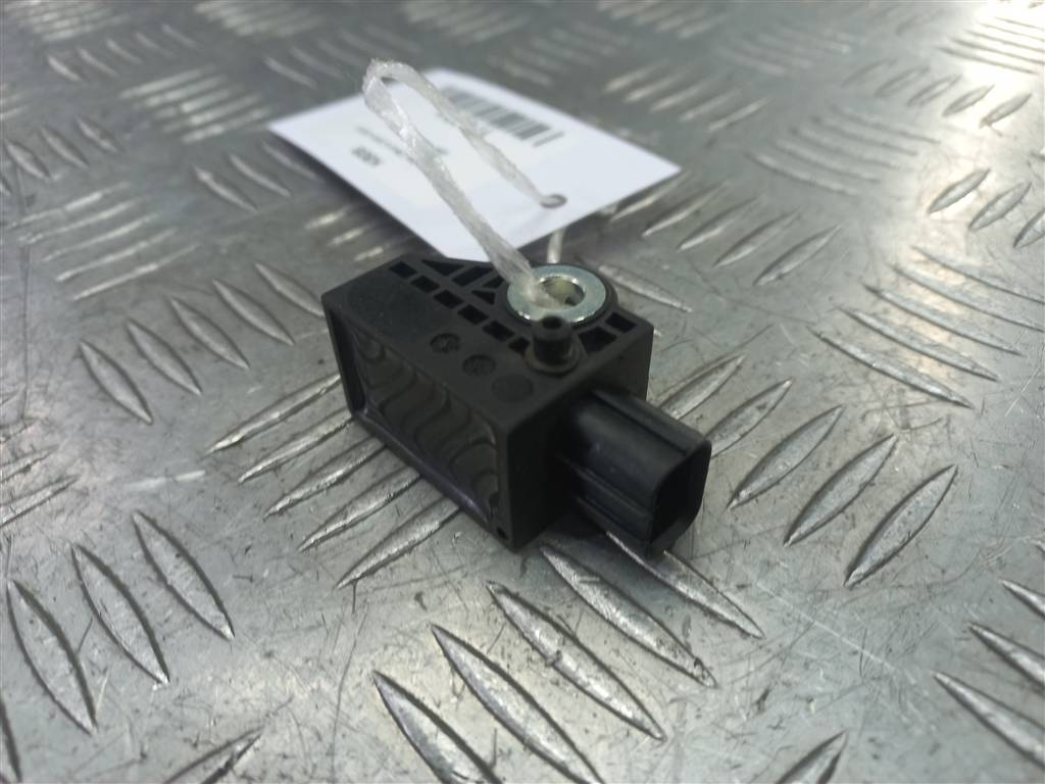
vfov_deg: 54.9
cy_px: 392
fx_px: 755
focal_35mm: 25
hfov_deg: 69.4
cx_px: 522
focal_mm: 4.6
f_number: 1.8
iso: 64
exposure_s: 1/50
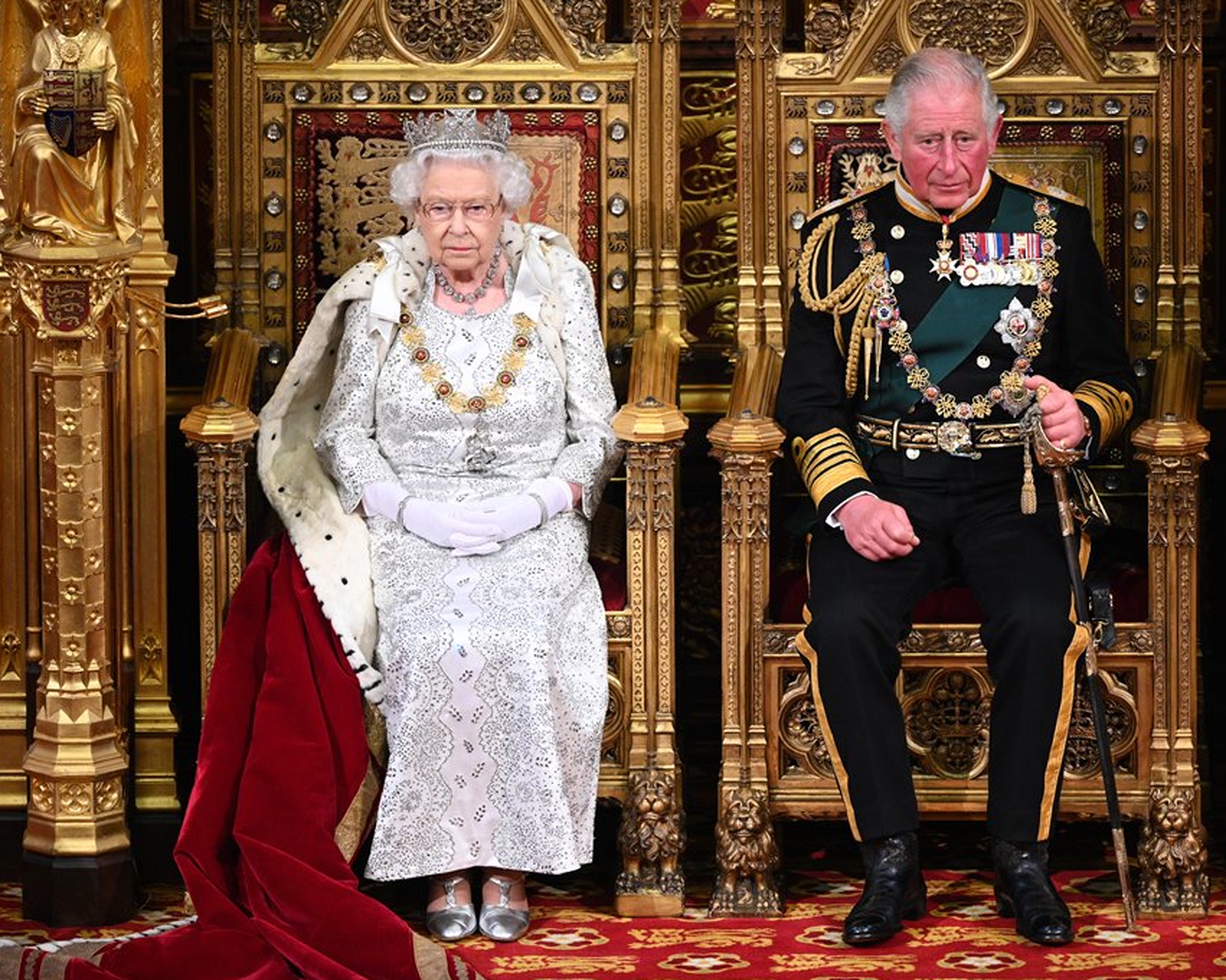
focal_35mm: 452
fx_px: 16393
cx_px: 696
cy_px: 491
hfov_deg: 4.3
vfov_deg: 3.4
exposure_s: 1/320
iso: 3200
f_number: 2.8
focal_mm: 400
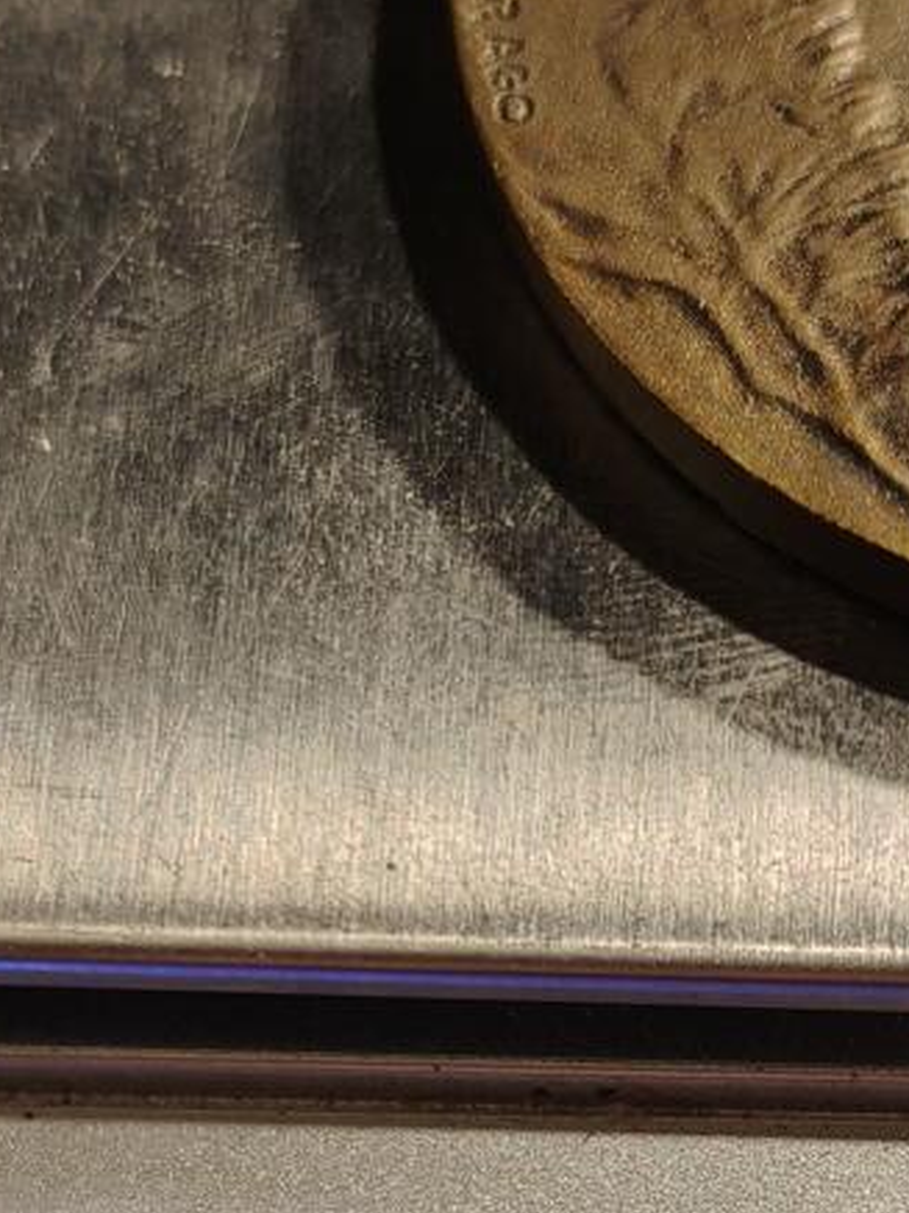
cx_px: 728
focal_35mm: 95
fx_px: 3326
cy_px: 1093
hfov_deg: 15.5
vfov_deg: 20.2
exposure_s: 1/200
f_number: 1.6
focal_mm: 6.06
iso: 160
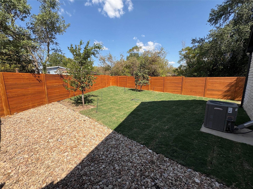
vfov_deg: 85.7
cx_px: 126
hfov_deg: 102.1
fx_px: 102
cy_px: 94
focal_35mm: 14
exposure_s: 1/1217
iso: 50
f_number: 2.2
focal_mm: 2.22
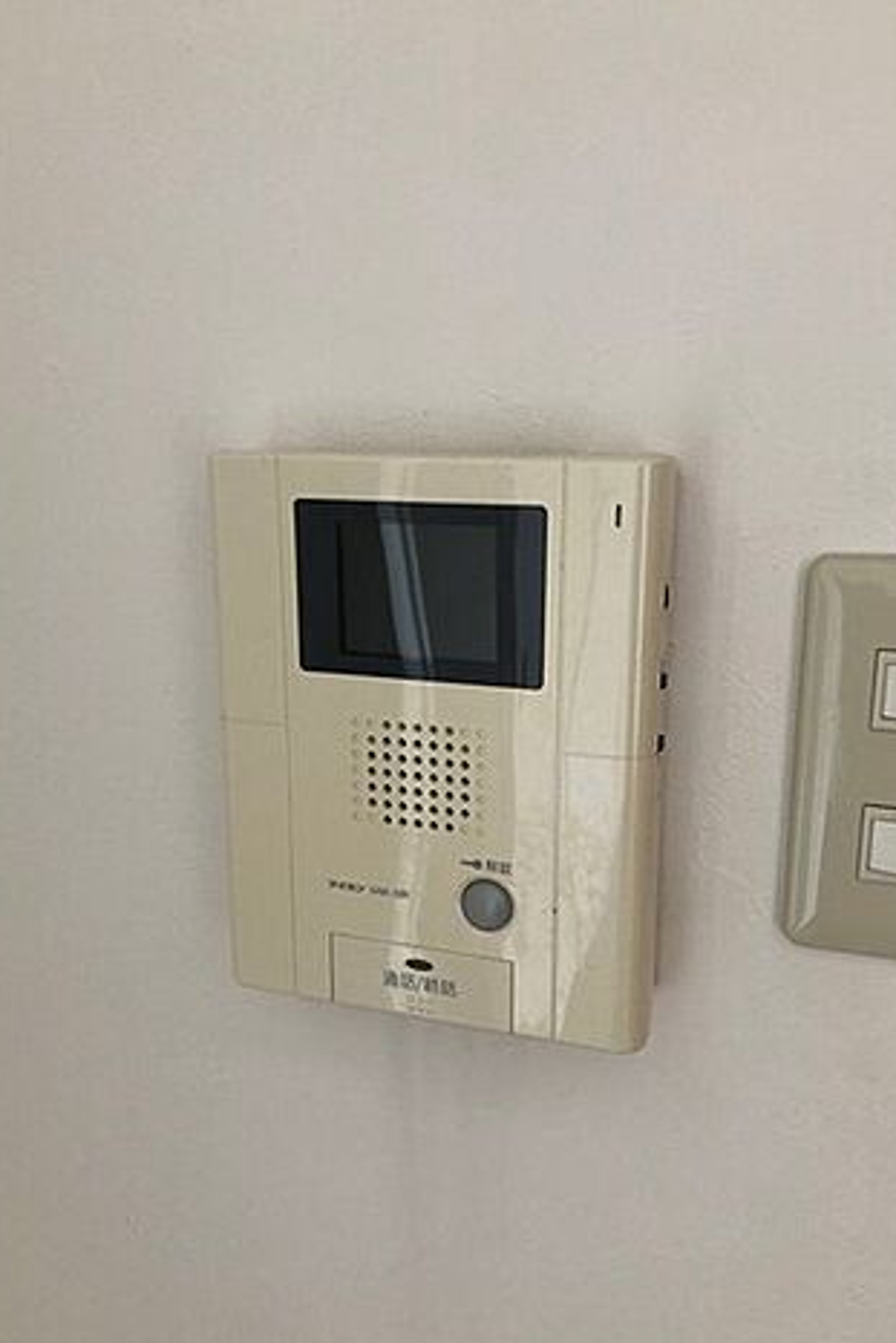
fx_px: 1119
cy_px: 686
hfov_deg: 43.6
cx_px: 438
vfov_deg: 61.9
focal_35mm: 30
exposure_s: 1/30
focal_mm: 4
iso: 40
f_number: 1.8
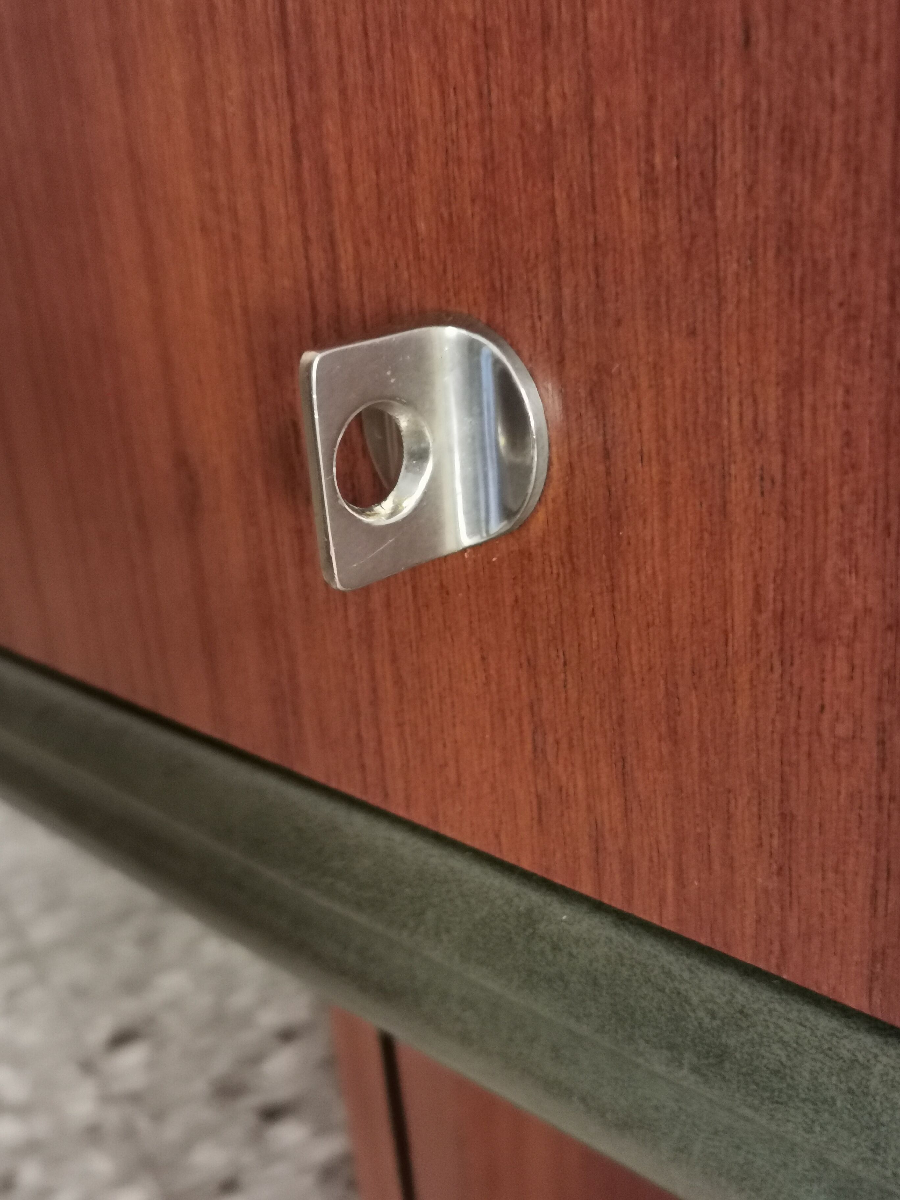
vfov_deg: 47.9
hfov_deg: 36.8
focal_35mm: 39
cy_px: 600
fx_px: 1352
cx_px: 450
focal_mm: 5.56
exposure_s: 1/33.3
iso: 400
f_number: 1.6
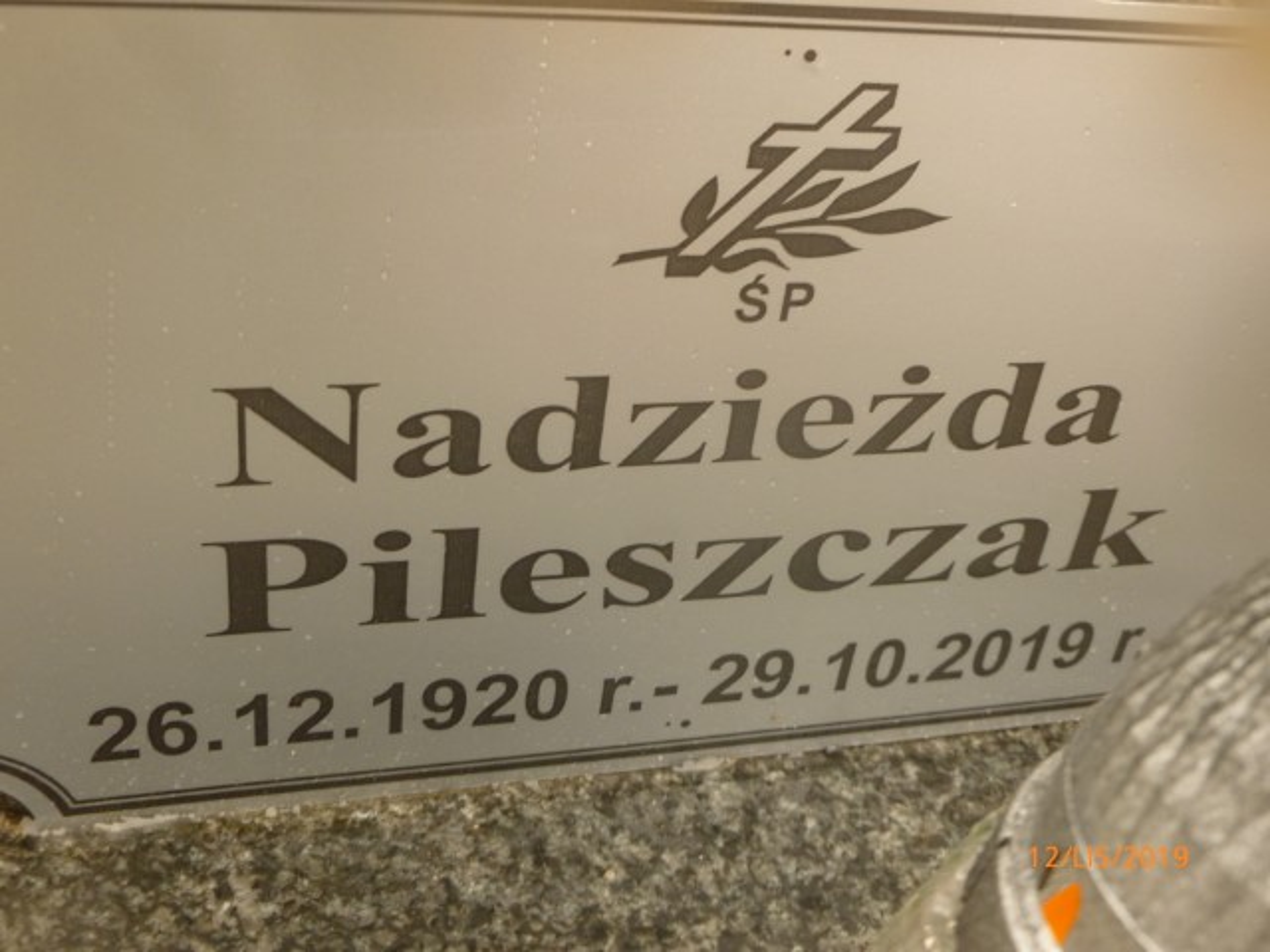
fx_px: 1431
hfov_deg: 47.9
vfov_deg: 36.8
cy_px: 476
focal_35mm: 39
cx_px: 635
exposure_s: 1/15
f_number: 3.7
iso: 200
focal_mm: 6.9
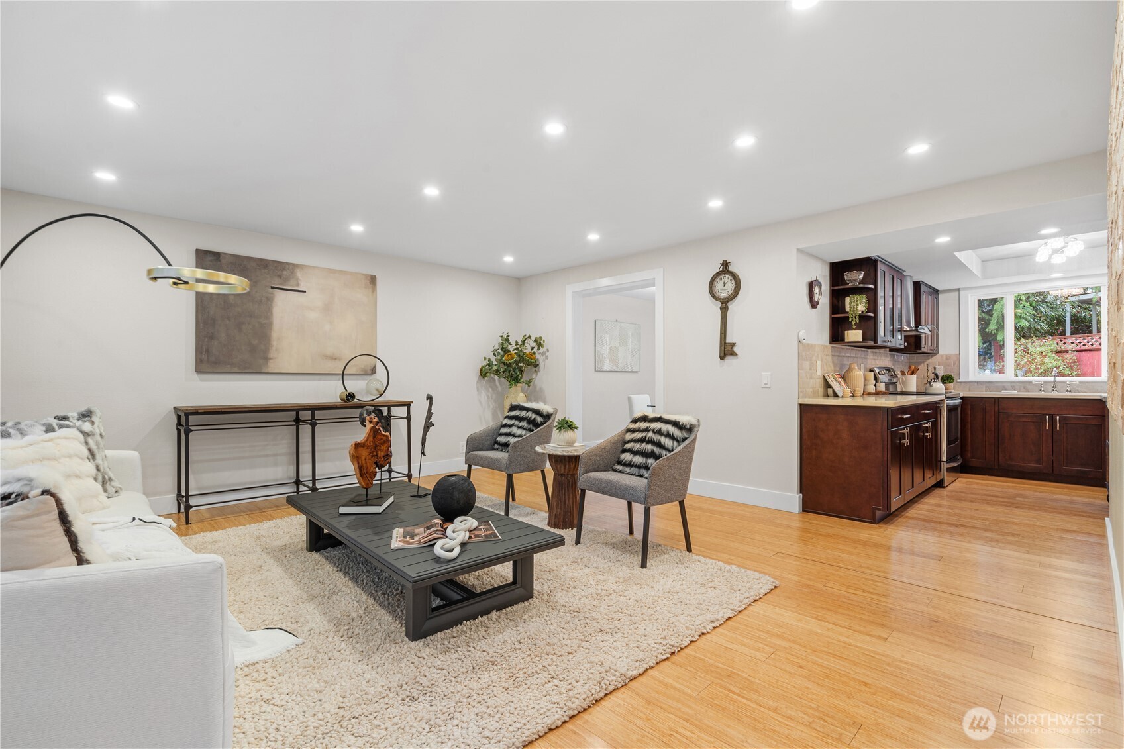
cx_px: 562
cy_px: 374
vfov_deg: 73.7
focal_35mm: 16
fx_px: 499
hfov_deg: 96.7
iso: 100
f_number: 11
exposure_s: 1
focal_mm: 16
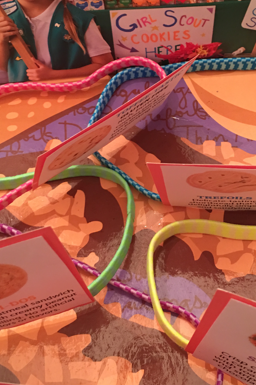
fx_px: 501
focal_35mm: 47
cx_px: 165
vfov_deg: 41.9
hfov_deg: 28.5
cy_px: 186
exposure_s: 1/8
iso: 100
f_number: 2.2
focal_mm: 4.15
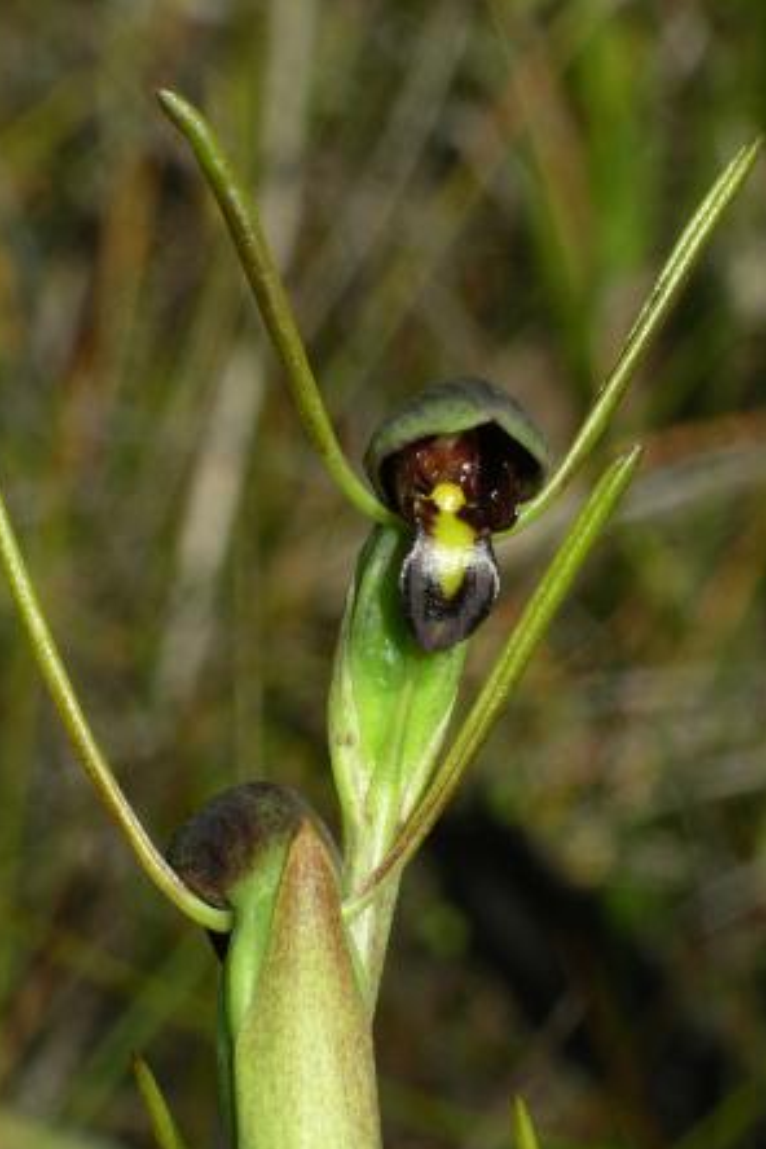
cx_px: 405
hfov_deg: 7.0
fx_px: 6287
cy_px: 580
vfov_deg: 10.4
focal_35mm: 197
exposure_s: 1/125
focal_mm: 39
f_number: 7.7
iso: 64
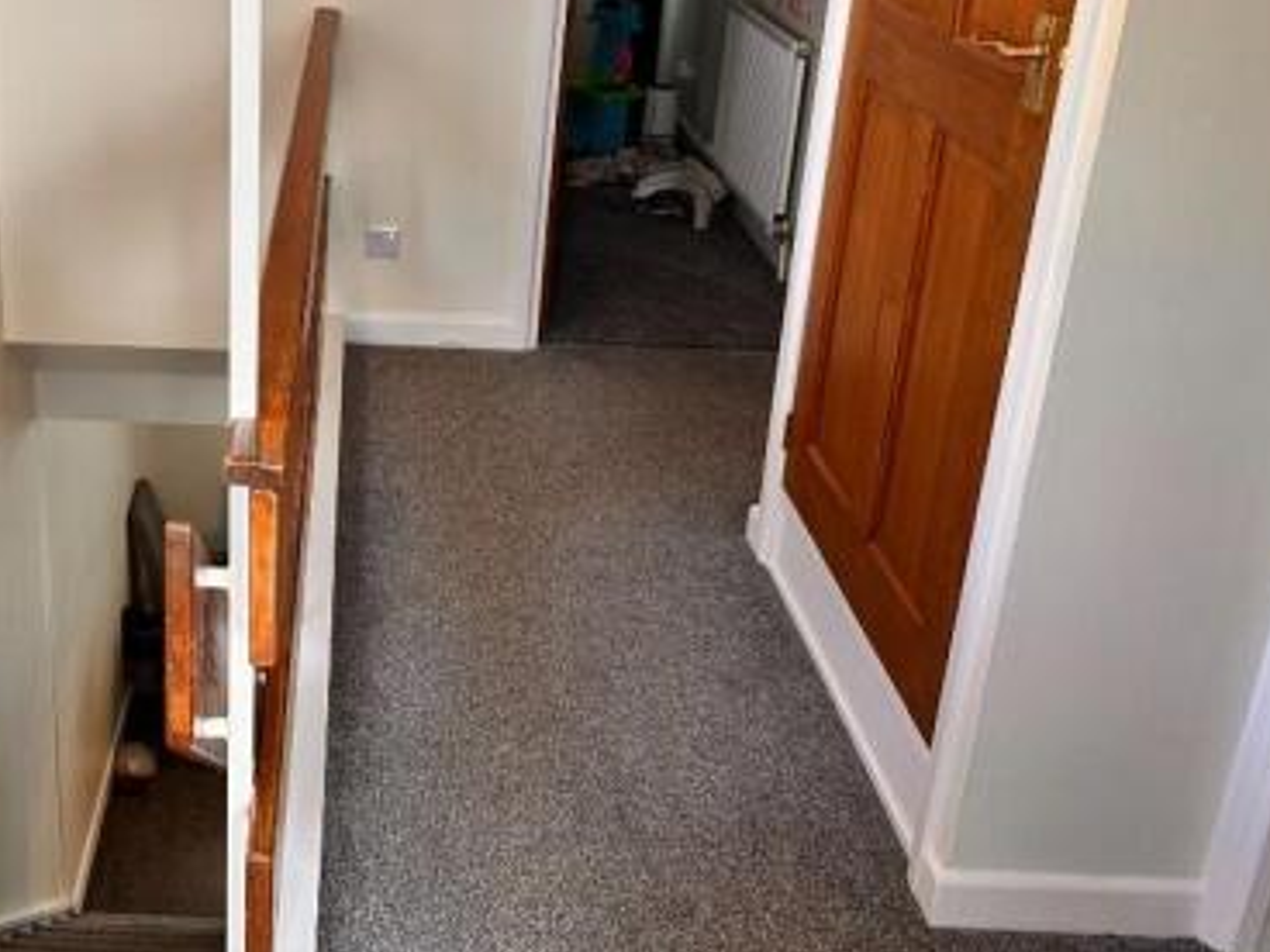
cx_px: 285
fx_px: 1394
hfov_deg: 46.8
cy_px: 254
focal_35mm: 38
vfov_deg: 36.9
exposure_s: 1/100
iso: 160
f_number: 1.78
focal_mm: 6.86
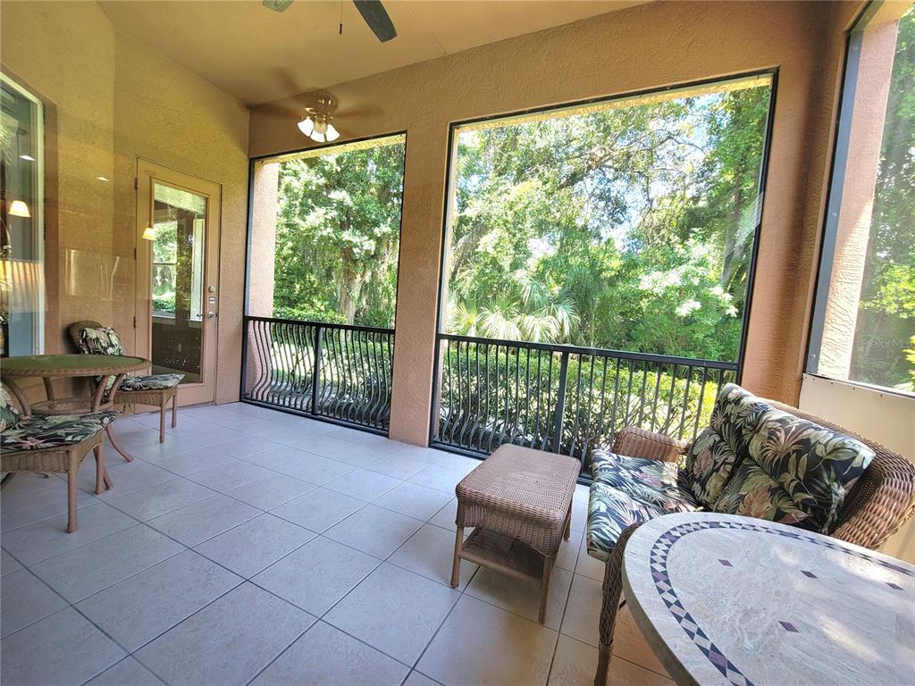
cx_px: 458
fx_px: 344
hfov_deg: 106.2
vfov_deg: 89.9
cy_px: 343
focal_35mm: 13
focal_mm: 2.2
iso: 64
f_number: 2.2
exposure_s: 1/60.2
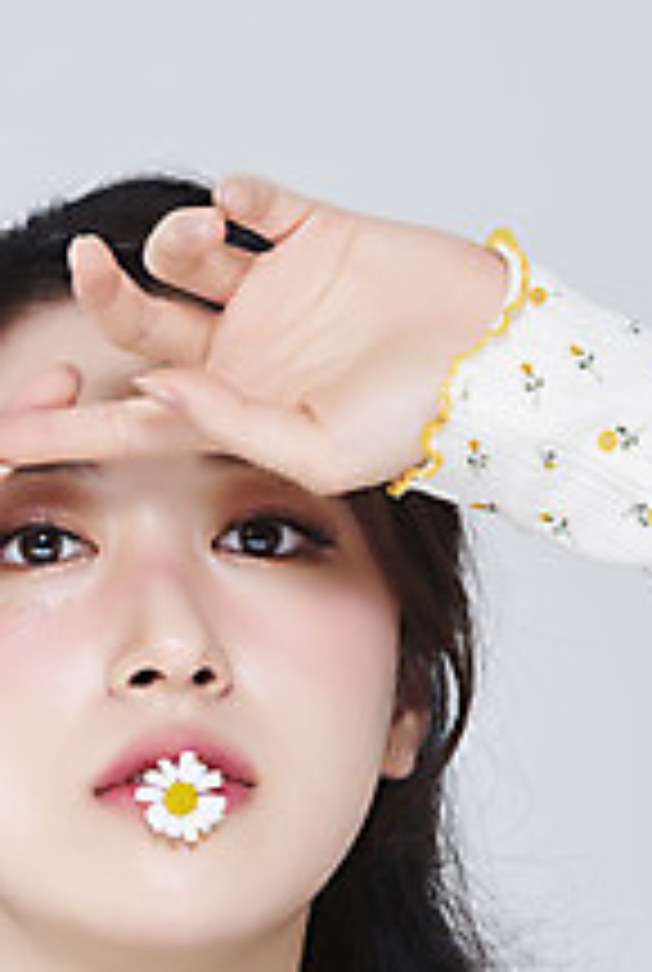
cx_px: 164
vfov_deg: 10.5
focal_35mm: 194
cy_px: 819
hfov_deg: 7.1
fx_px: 5245
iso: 64
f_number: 11
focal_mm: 105
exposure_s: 1/125
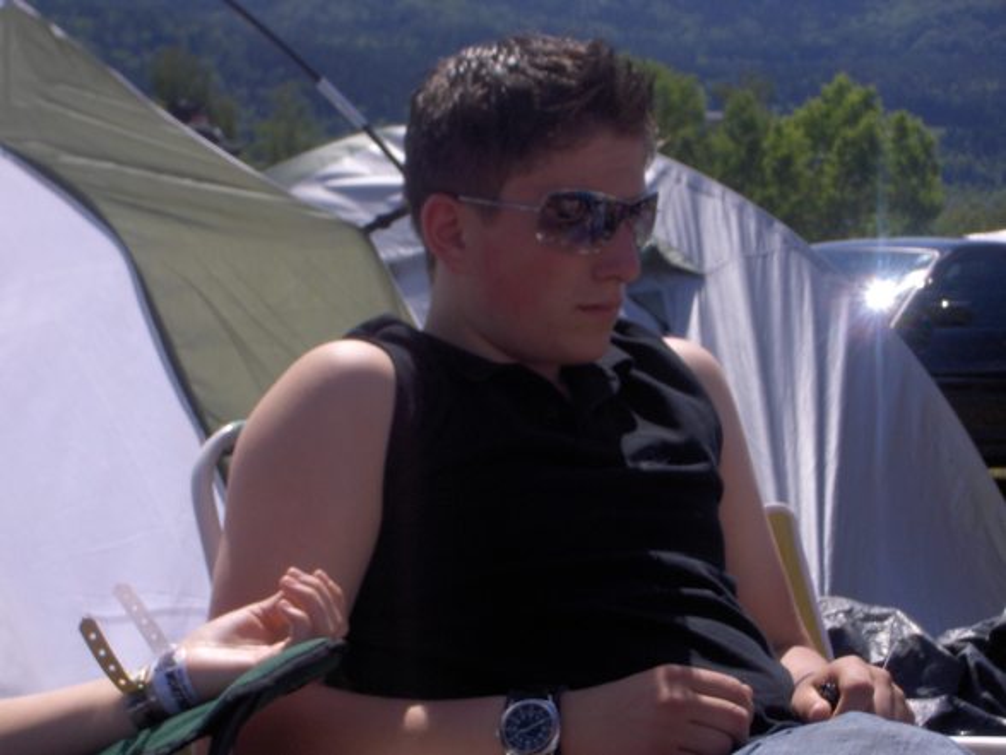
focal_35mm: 105
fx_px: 3051
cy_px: 378
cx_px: 503
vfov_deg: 14.1
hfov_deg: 18.7
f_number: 7.7
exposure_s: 1/321
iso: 100
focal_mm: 17.39
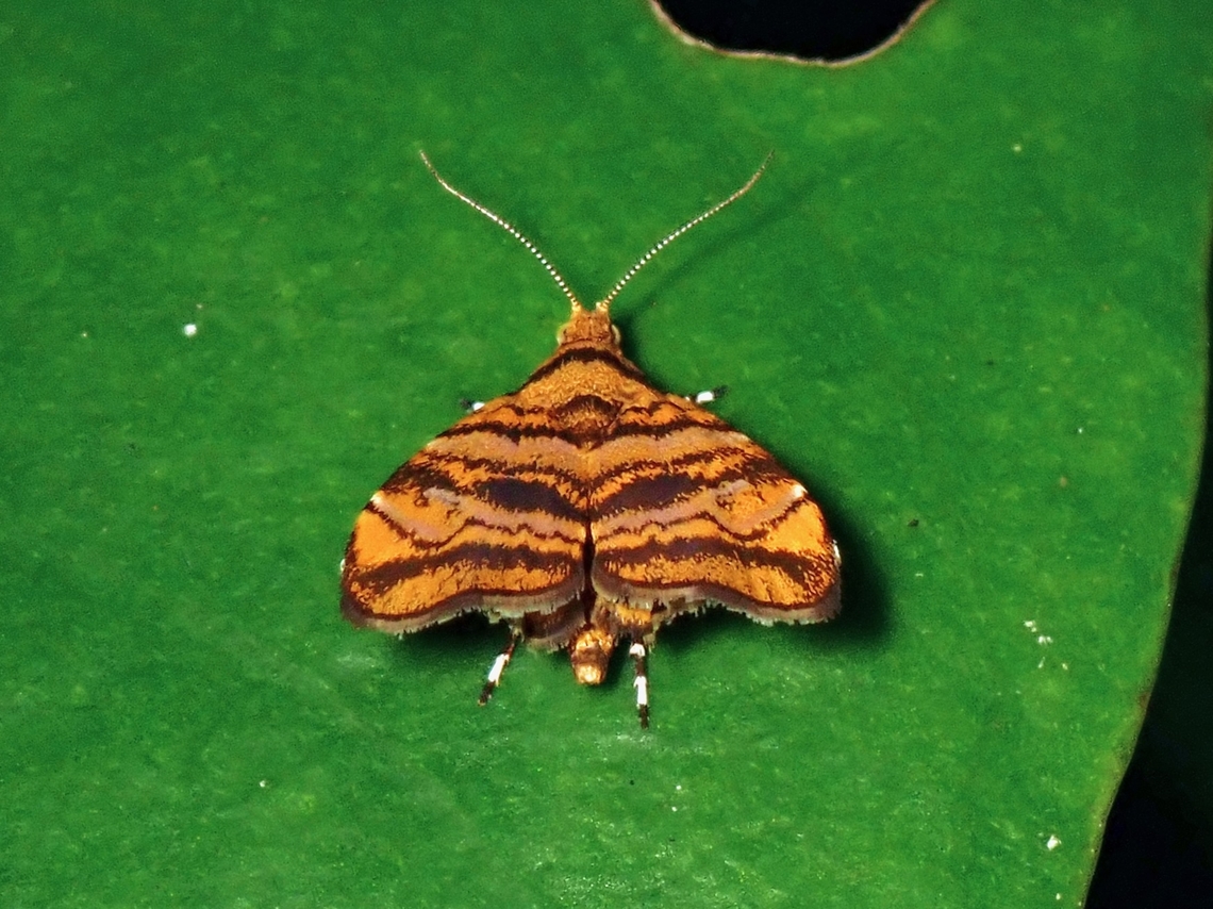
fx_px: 3503
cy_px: 454
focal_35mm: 100
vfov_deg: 14.8
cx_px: 606
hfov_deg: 19.6
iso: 250
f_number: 6.3
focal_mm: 18
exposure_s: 1/200
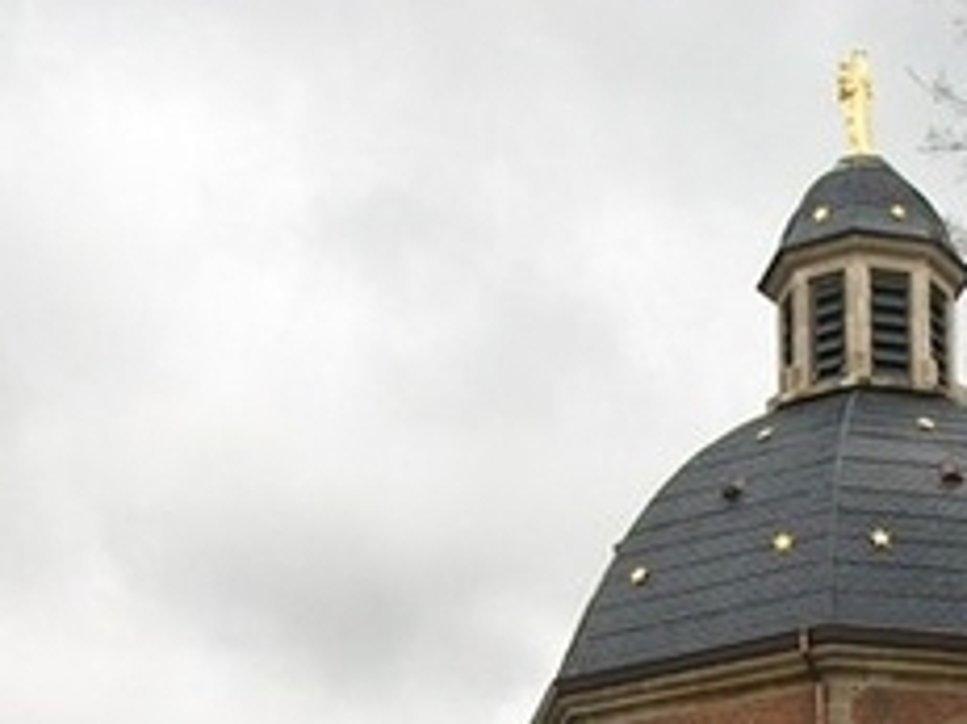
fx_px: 2317
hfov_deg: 23.1
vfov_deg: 16.9
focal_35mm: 83
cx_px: 816
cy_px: 887
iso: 80
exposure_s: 1/80
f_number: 8.8
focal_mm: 5.7
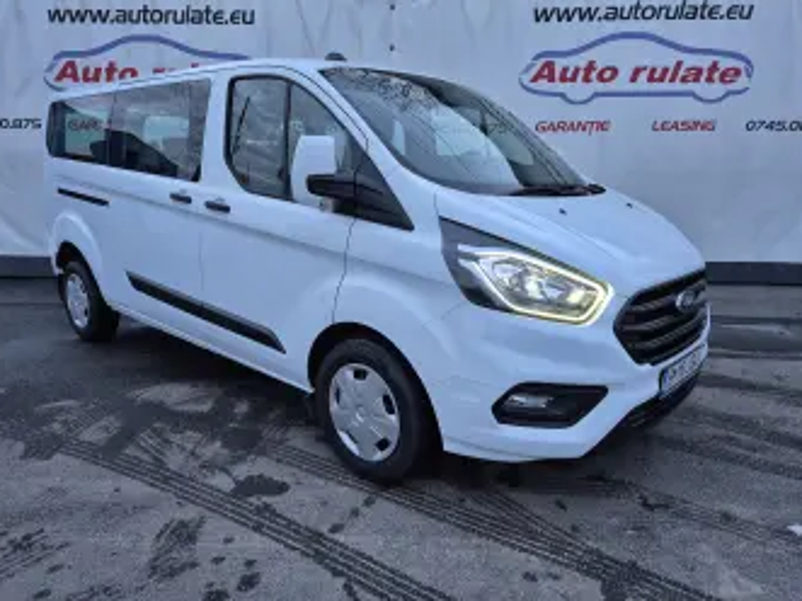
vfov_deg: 54.8
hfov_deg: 69.4
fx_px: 579
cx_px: 393
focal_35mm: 25
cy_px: 298
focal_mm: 5.4
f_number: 1.8
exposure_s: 1/100
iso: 250
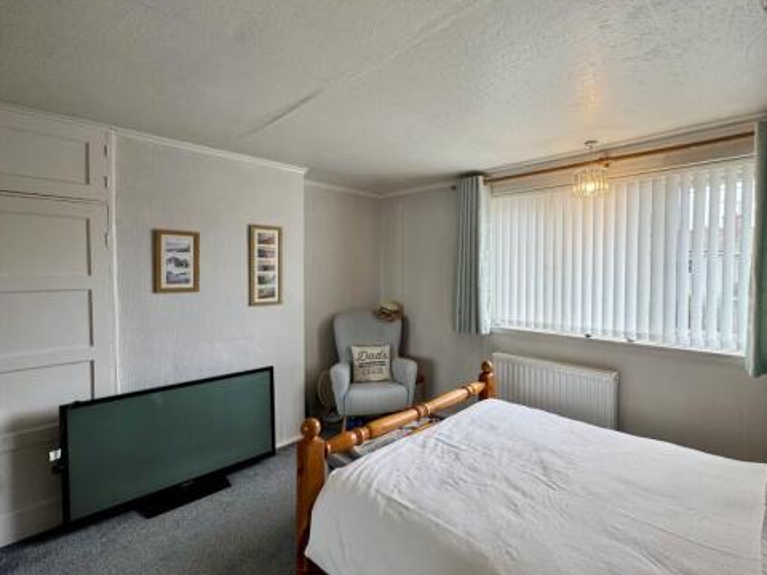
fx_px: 377
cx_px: 435
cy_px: 280
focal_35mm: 17
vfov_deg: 74.7
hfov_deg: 90.5
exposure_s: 1/99
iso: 50
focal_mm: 2.22
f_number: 2.2
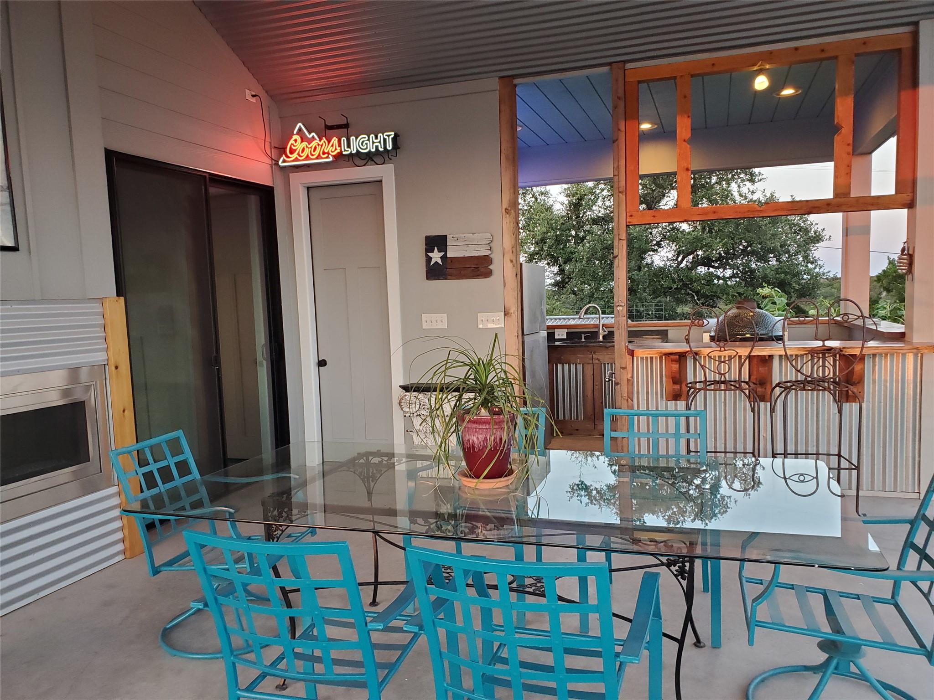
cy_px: 350
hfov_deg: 67.3
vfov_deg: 53.1
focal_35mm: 26
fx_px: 702
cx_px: 467
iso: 320
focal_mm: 4.3
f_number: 2.4
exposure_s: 1/120
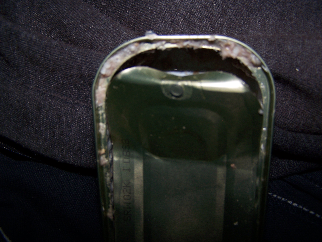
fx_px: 353
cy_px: 121
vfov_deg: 37.7
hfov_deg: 49.0
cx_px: 161
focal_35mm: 38
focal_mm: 6.3
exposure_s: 1/60
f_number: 2.8
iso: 80
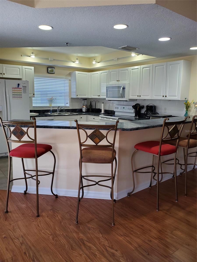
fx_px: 197
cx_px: 98
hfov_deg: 53.1
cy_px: 131
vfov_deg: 67.3
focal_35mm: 26
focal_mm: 4.3
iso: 200
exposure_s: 1/60
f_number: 2.4
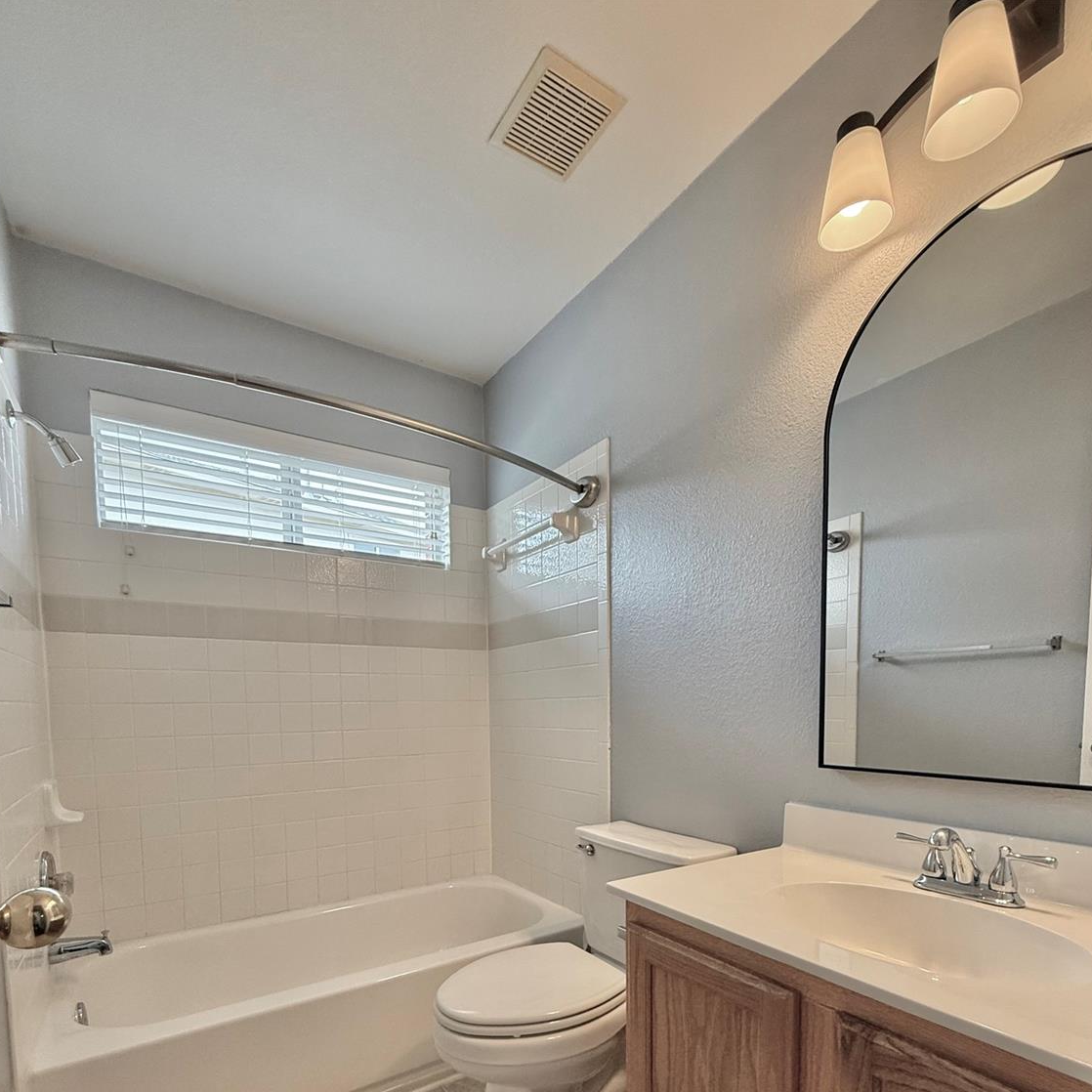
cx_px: 536
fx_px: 607
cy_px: 748
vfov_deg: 80.5
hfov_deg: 84.0
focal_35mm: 17
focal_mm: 2.22
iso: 320
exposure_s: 1/120
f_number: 2.2
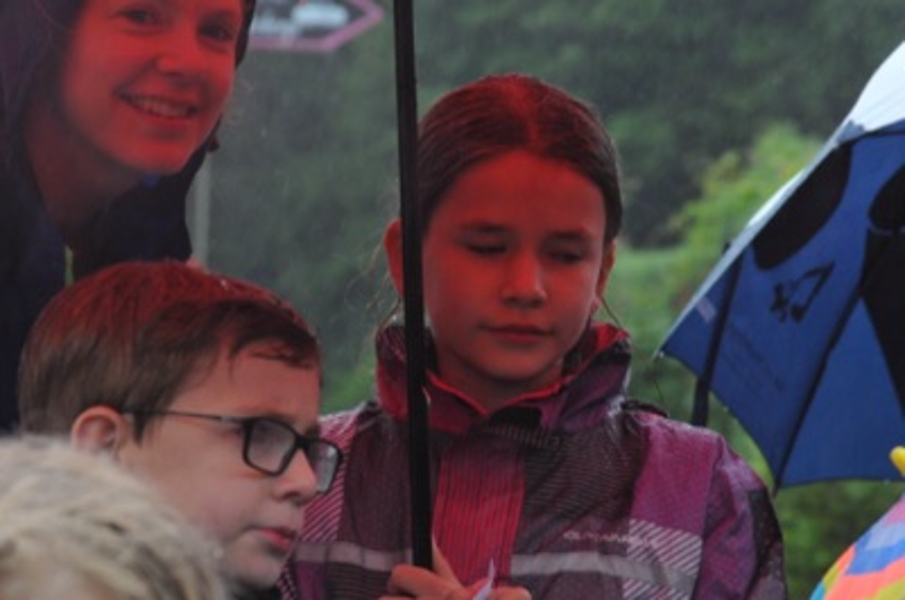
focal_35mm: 180
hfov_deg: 11.4
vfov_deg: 7.6
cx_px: 452
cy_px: 300
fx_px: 4516
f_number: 8
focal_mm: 120
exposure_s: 1/250
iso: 2000
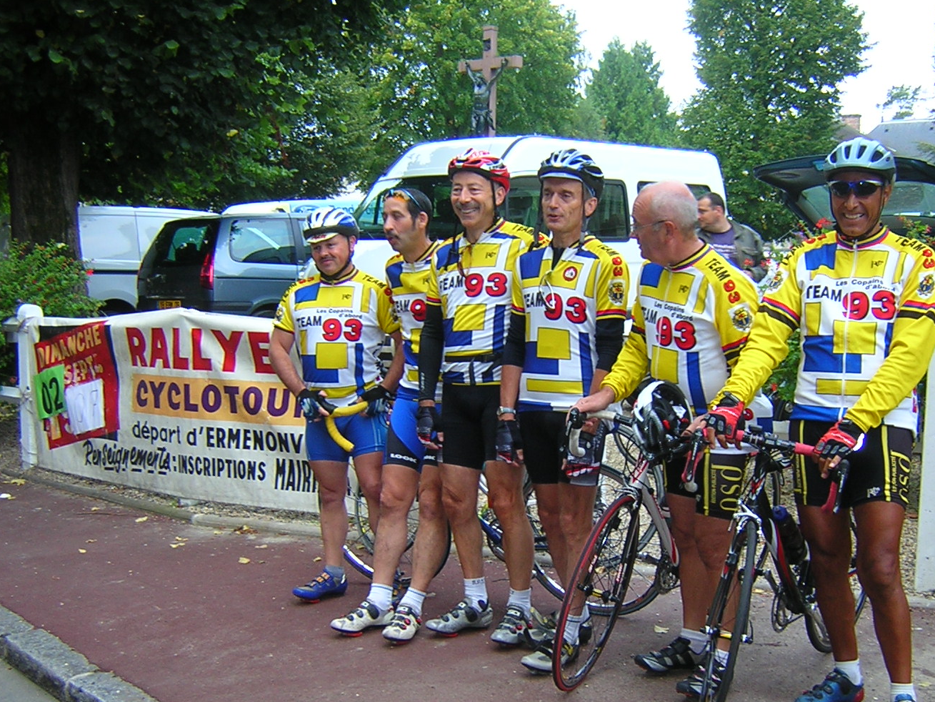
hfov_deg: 42.8
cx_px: 539
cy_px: 399
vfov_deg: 32.8
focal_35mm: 44
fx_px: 1189
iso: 105
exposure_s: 1/30
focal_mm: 4.7
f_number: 2.6
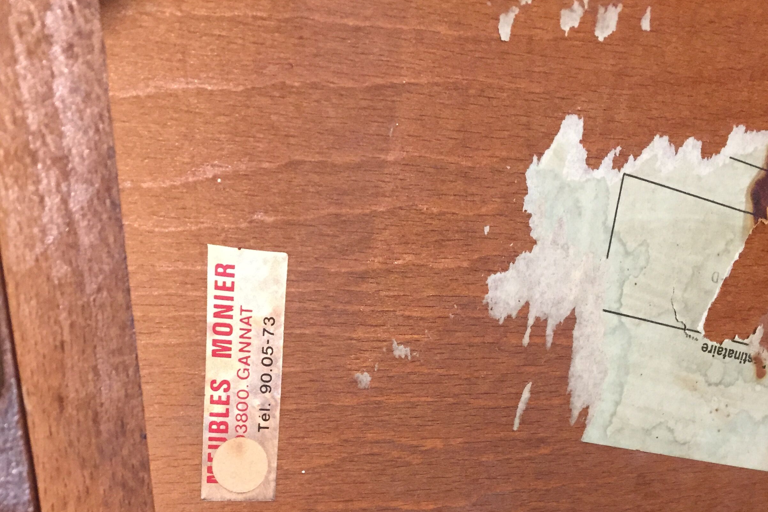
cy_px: 513
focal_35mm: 41
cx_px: 391
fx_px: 875
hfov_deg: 47.4
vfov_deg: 30.3
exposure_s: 1/20
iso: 250
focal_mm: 4.15
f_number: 2.2
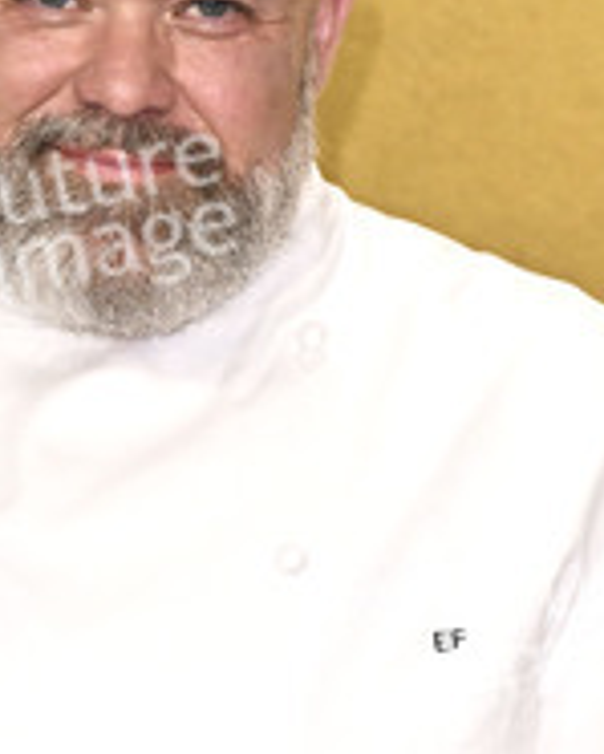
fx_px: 6519
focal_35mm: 292
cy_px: 434
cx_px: 146
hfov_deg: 5.3
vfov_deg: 6.6
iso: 2500
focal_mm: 97
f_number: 5.6
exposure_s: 1/320
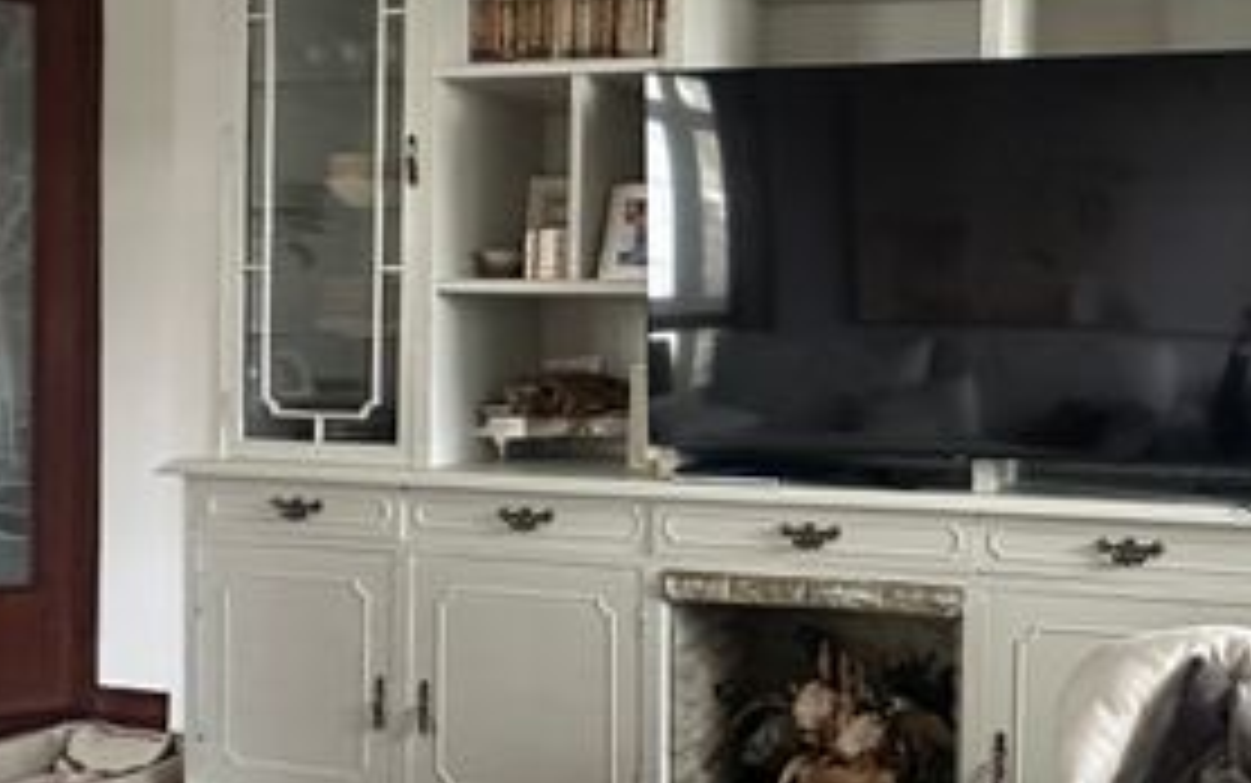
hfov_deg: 54.0
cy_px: 360
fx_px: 1091
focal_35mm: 32
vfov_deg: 39.4
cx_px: 1062
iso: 1250
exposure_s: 1/60
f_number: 2.2
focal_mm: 2.22
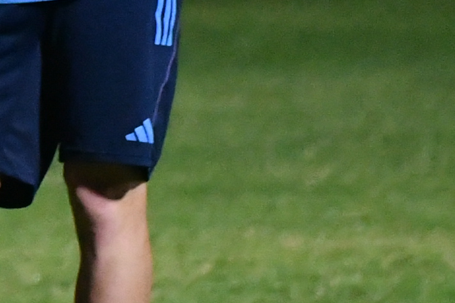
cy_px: -207
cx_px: -845
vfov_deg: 1.1
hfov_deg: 1.6
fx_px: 15743
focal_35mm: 1246
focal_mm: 140
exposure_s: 1/500
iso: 6400
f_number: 2.8
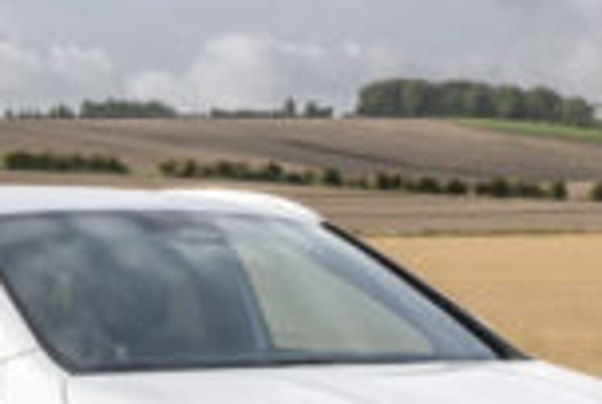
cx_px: 333
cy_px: 317
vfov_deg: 10.0
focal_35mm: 137
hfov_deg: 14.9
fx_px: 2295
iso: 250
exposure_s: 1/40
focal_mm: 29
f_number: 20
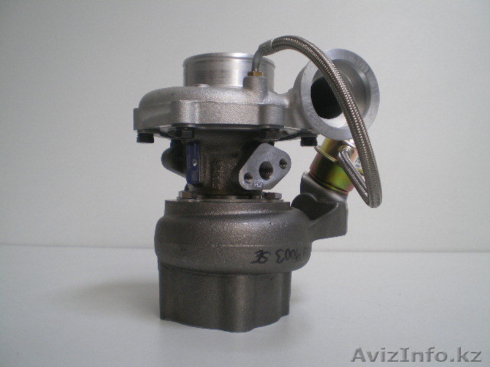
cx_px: 245
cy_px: 184
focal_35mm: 38
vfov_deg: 37.7
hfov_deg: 49.0
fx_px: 538
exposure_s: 1/30
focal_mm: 6.3
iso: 125
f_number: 3.1
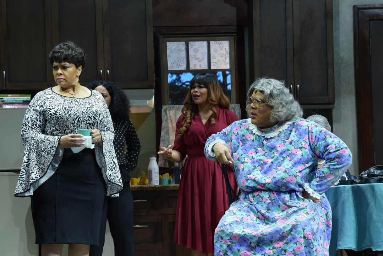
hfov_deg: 11.4
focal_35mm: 180
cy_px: 128
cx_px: 192
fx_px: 1915
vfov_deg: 7.6
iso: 1600
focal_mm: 180
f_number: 7.1
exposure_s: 1/500
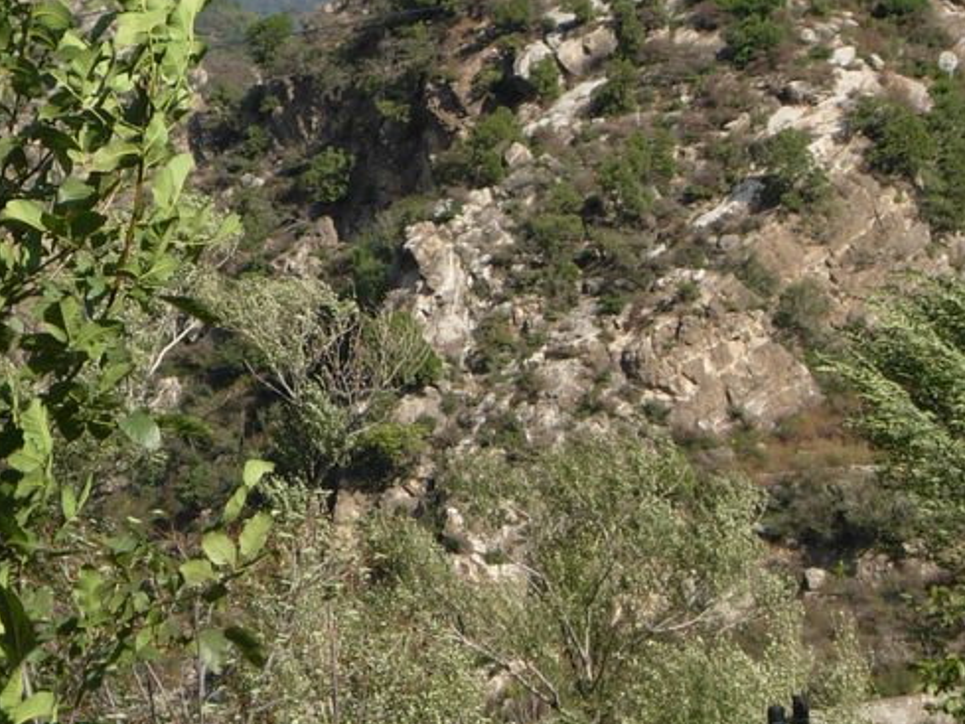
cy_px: 110
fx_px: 8616
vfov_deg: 4.8
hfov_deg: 6.4
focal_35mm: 309
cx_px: 164
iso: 50
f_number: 5.3
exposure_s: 1/322
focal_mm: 26.3
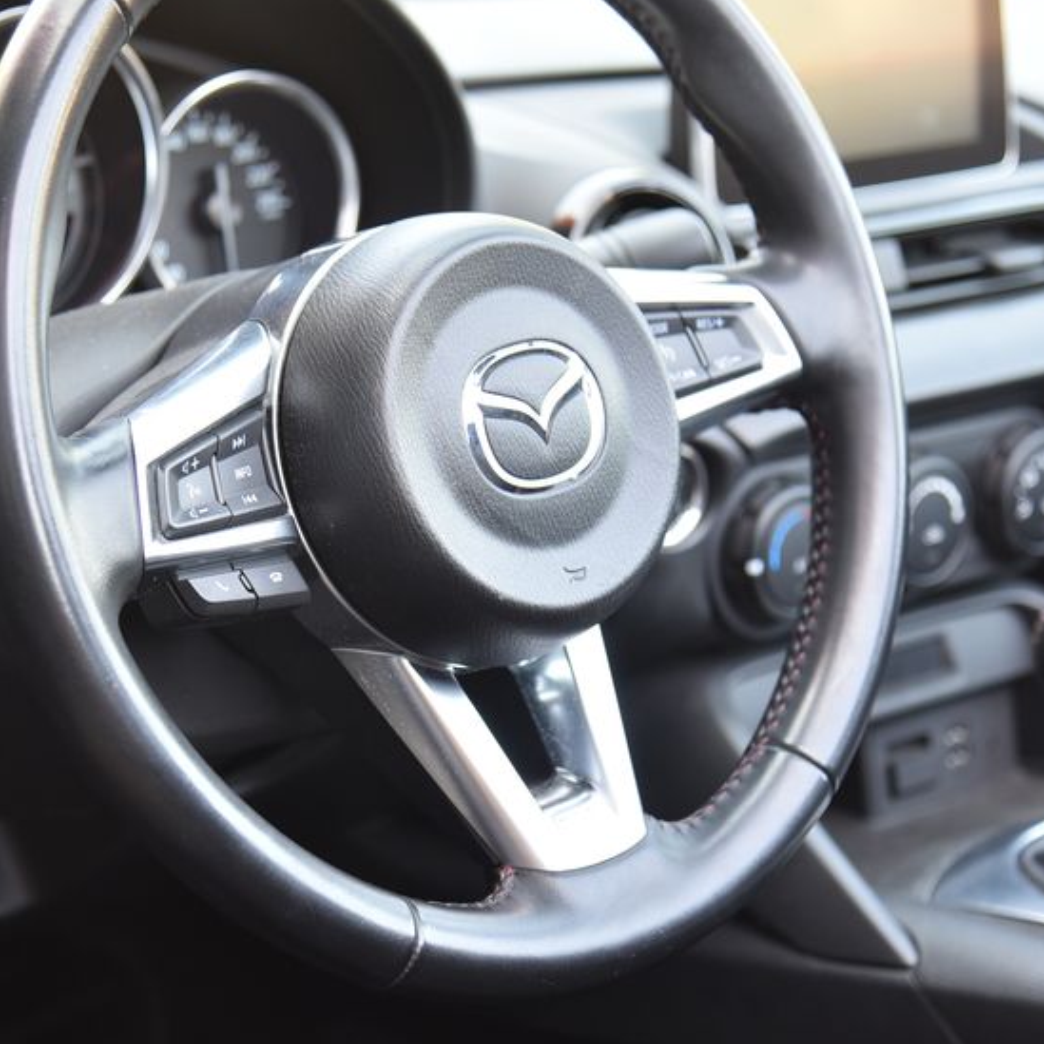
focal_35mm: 92
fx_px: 3139
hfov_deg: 18.8
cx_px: 270
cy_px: 420
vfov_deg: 18.9
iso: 500
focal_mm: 58
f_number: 4
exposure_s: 1/60
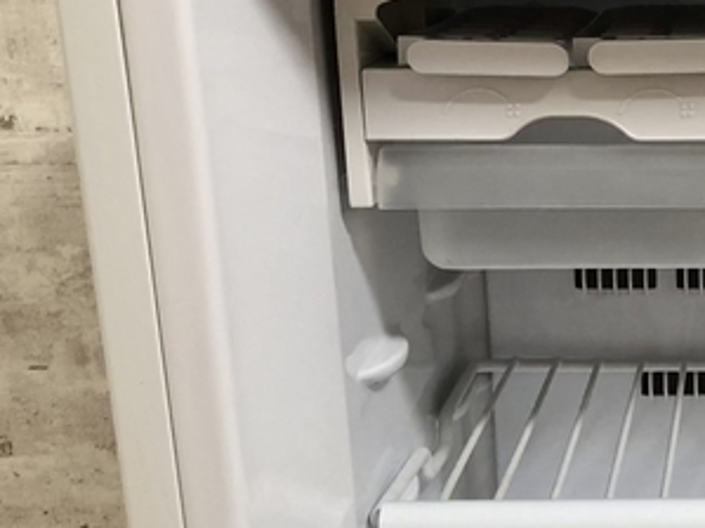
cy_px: 408
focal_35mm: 75
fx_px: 1527
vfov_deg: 19.5
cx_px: 846
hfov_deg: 23.7
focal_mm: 3.99
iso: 40
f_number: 1.8
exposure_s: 1/17
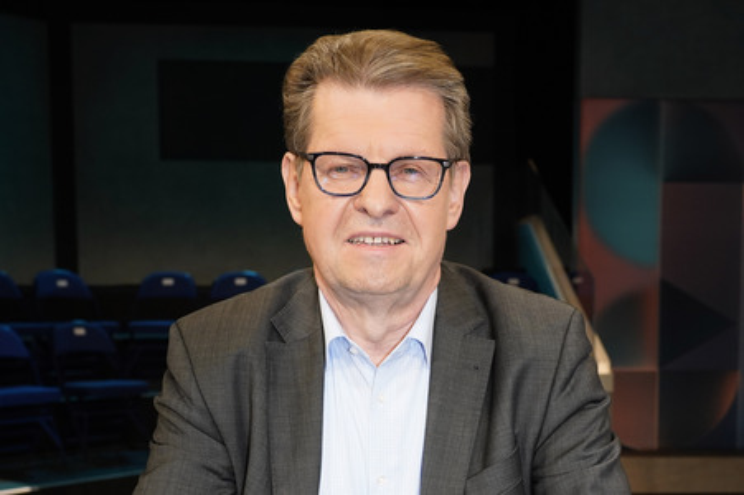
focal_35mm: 34
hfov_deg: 55.8
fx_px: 702
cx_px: 372
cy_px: 248
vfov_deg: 38.8
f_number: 5.6
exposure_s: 1/160
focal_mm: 34
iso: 2000
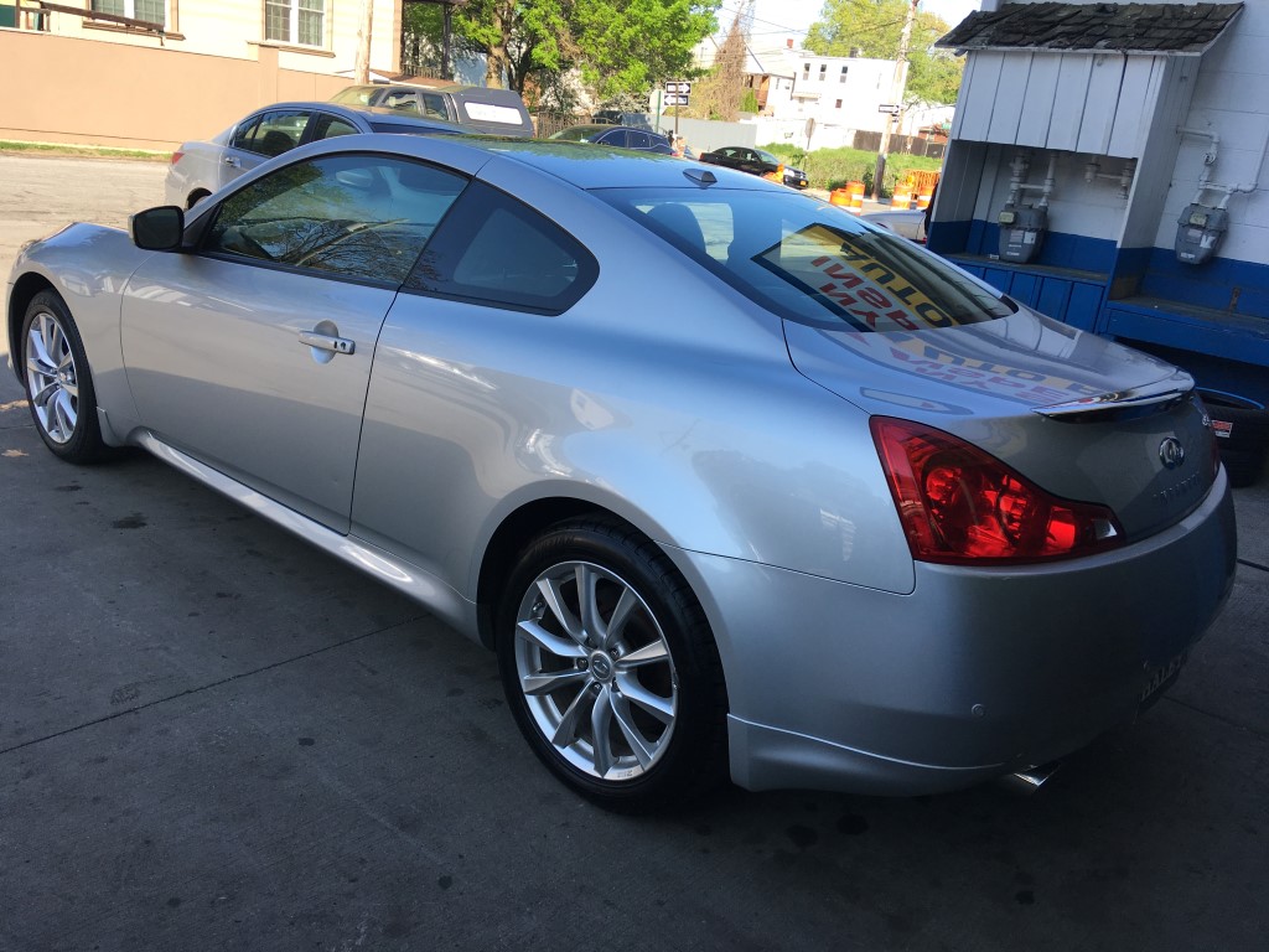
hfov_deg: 61.7
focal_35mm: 29
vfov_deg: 48.2
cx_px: 634
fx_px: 1063
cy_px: 476
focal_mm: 4.15
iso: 25
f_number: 2.2
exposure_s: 1/487
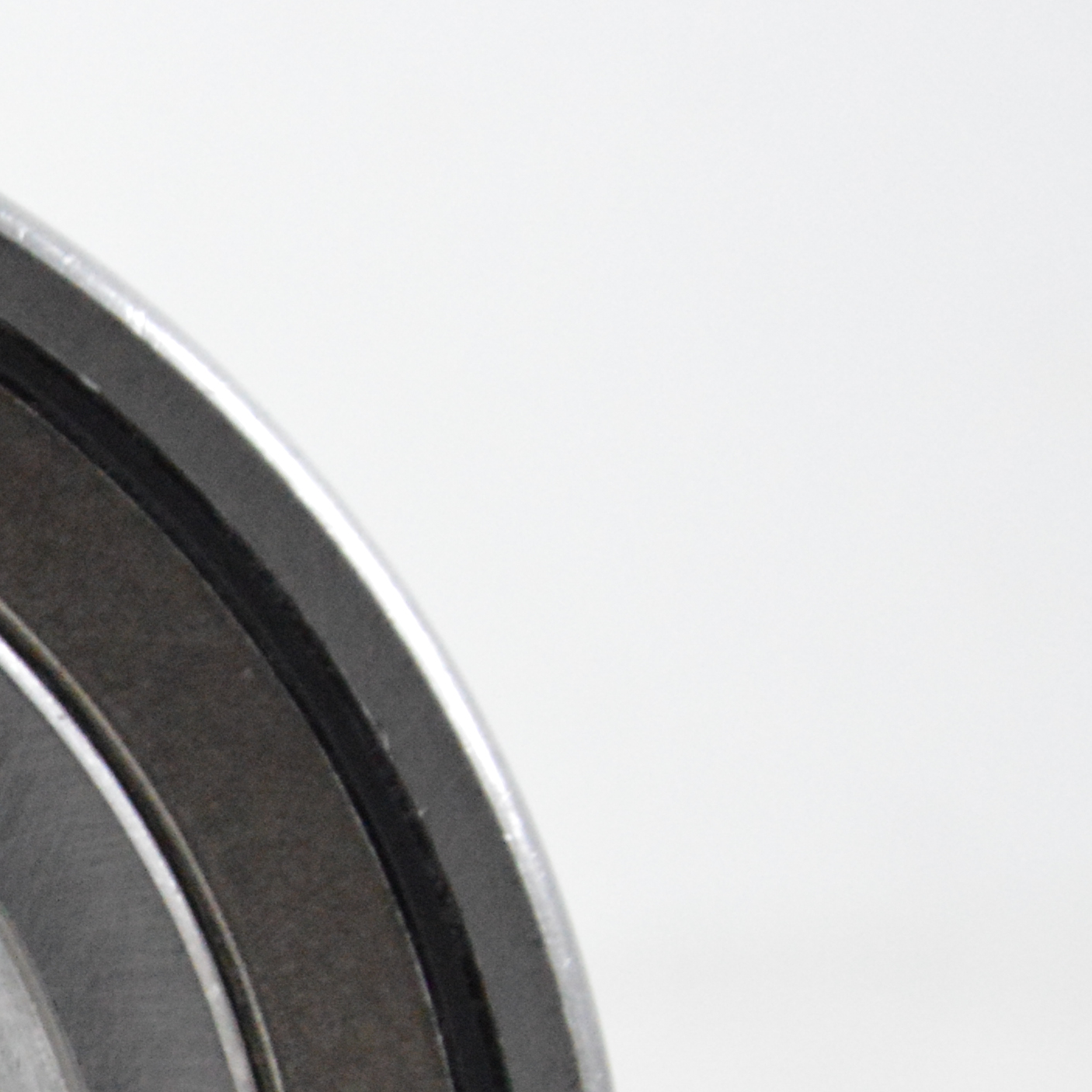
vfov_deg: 4.3
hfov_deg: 4.3
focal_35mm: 409
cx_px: -715
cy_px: 1429
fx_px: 14591
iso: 3200
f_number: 7.1
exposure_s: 1/100
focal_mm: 75
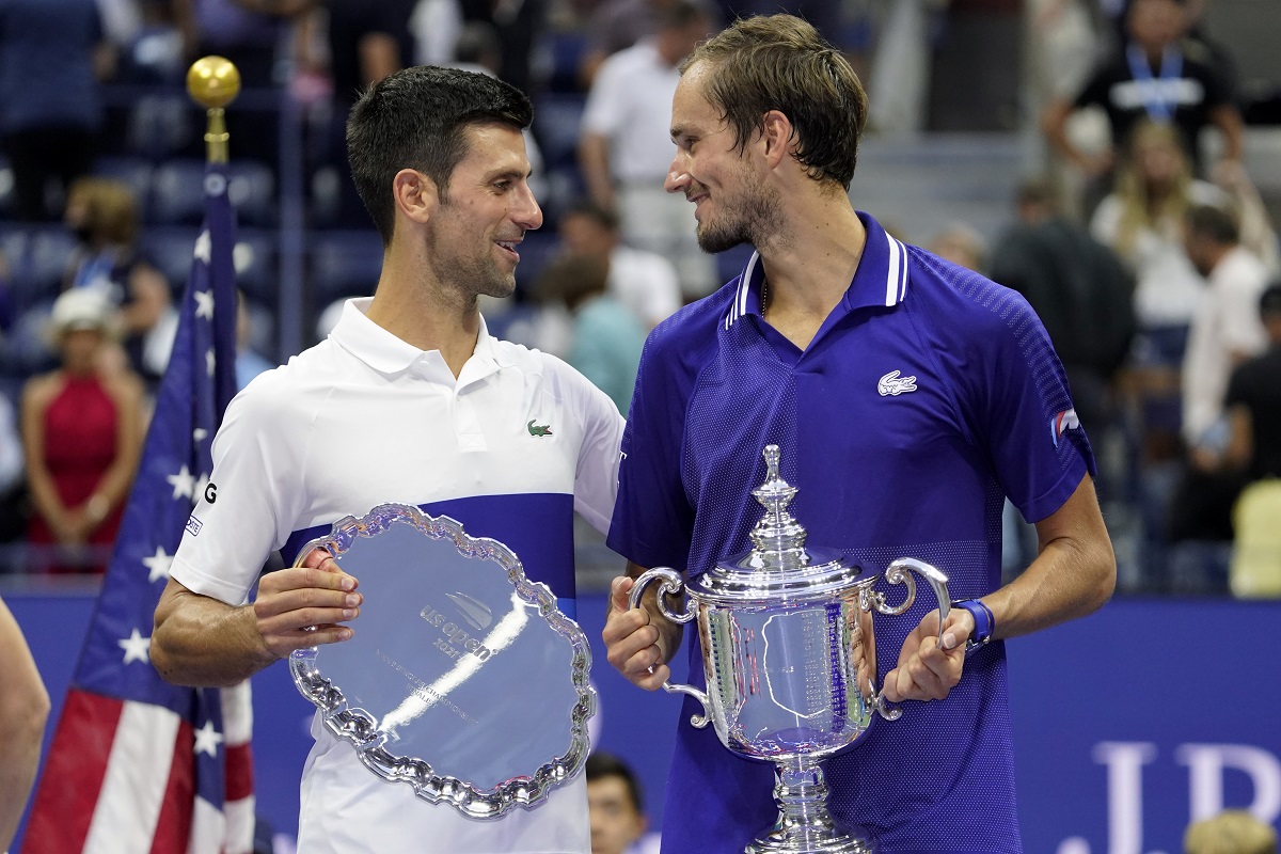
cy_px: 427
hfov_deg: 7.7
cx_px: 640
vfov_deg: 5.2
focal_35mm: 266
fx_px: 9464
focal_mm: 266
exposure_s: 1/485
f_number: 5.6
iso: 3200
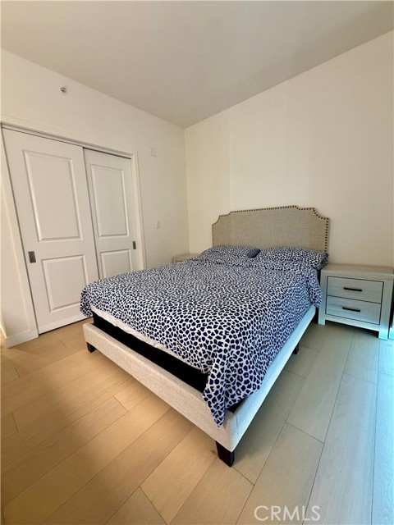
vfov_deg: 102.1
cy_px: 262
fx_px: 212
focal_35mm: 14
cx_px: 197
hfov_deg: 85.7
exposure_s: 1/60
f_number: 2.2
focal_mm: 2.22
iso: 320
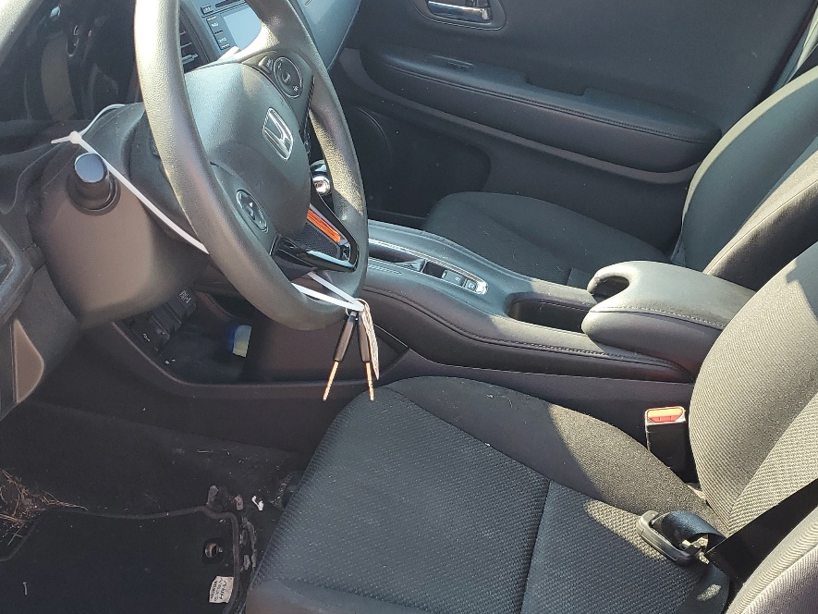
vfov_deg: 30.5
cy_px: 448
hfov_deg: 40.3
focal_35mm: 47
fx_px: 1111
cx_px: 485
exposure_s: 1/250
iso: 50
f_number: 1.5
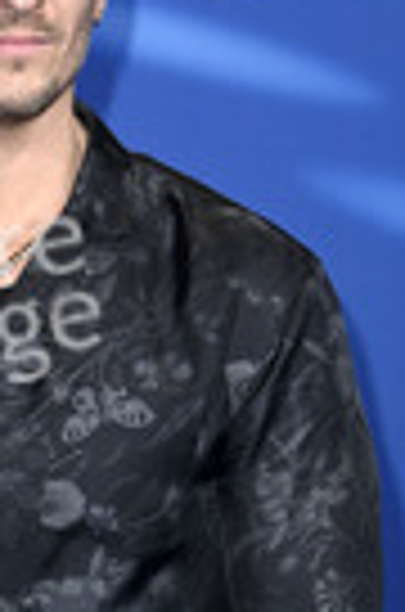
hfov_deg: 4.4
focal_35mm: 309
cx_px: 0
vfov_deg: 6.7
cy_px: 549
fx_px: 5241
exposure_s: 1/250
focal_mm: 105
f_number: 5.6
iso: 1000
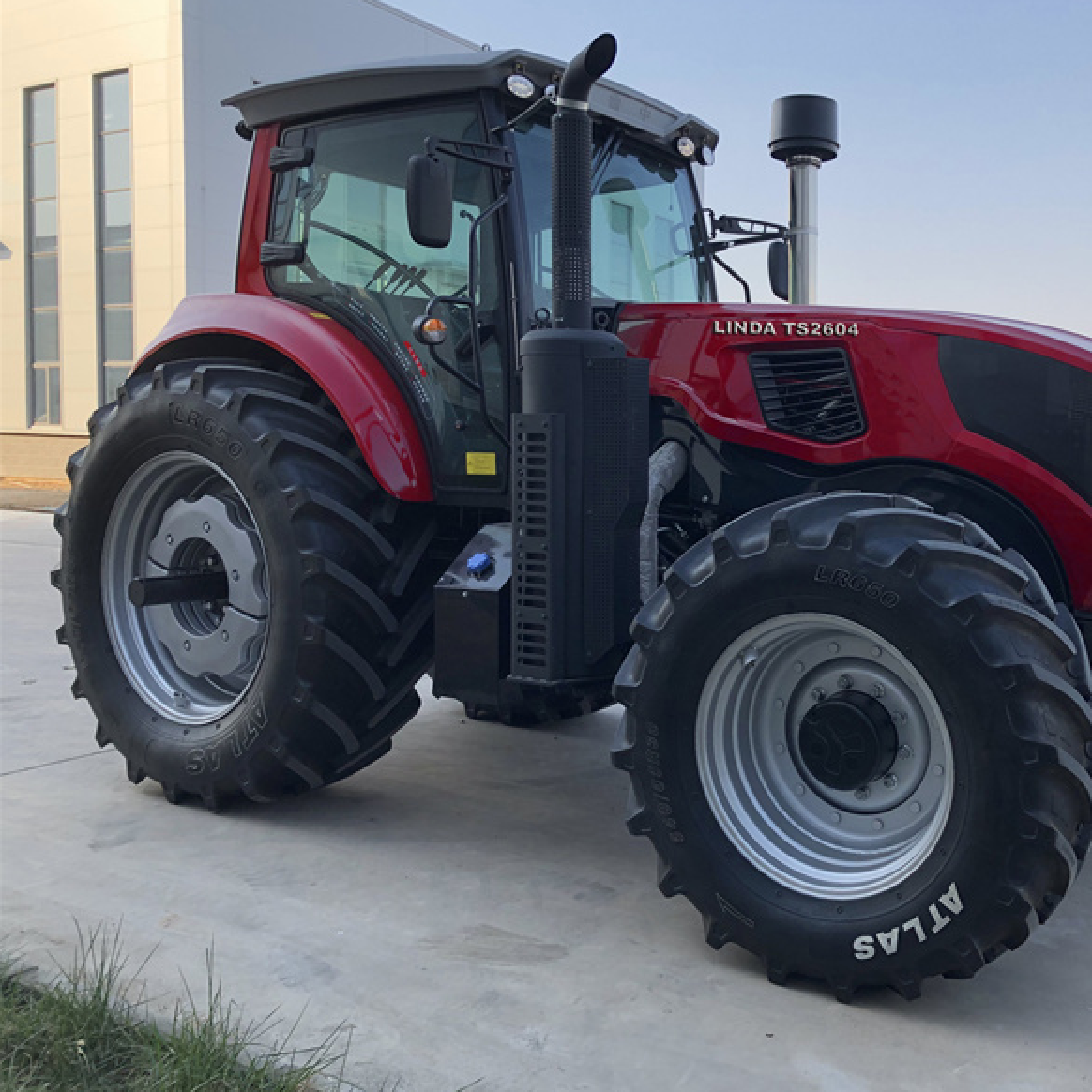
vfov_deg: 48.5
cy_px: 542
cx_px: 749
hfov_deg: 47.5
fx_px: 1213
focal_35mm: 34
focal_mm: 3.99
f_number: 1.8
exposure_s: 1/607
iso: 20
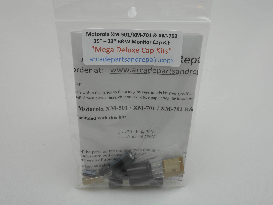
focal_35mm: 44
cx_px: 136
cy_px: 102
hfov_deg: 42.9
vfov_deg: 32.9
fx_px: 347
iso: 80
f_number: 4.7
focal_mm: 7.9
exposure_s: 1/30
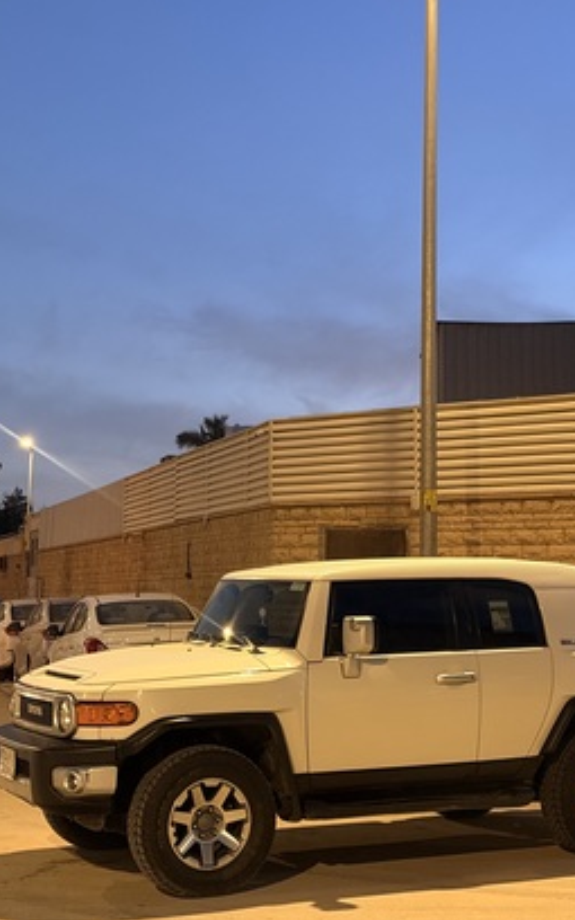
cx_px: 344
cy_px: 459
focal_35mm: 57
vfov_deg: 35.7
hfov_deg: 22.7
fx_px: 1429
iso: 640
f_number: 1.78
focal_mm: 6.76
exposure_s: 1/30
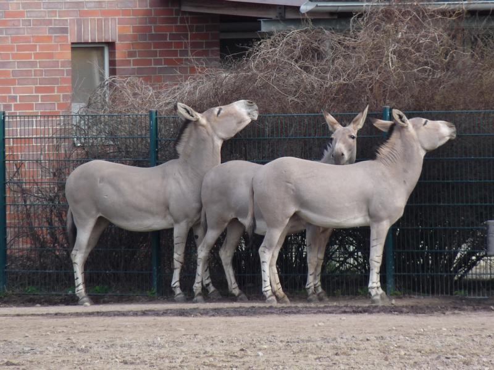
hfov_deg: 3.6
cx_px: 247
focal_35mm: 548
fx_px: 7820
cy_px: 185
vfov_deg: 2.7
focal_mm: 69.7
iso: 100
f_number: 4
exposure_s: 1/250
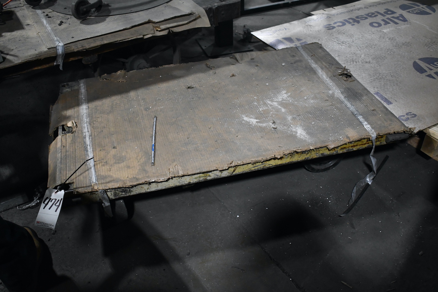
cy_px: 146
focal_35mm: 36
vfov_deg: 36.9
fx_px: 438
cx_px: 219
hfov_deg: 53.1
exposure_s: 1/125
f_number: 4
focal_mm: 24
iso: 3200
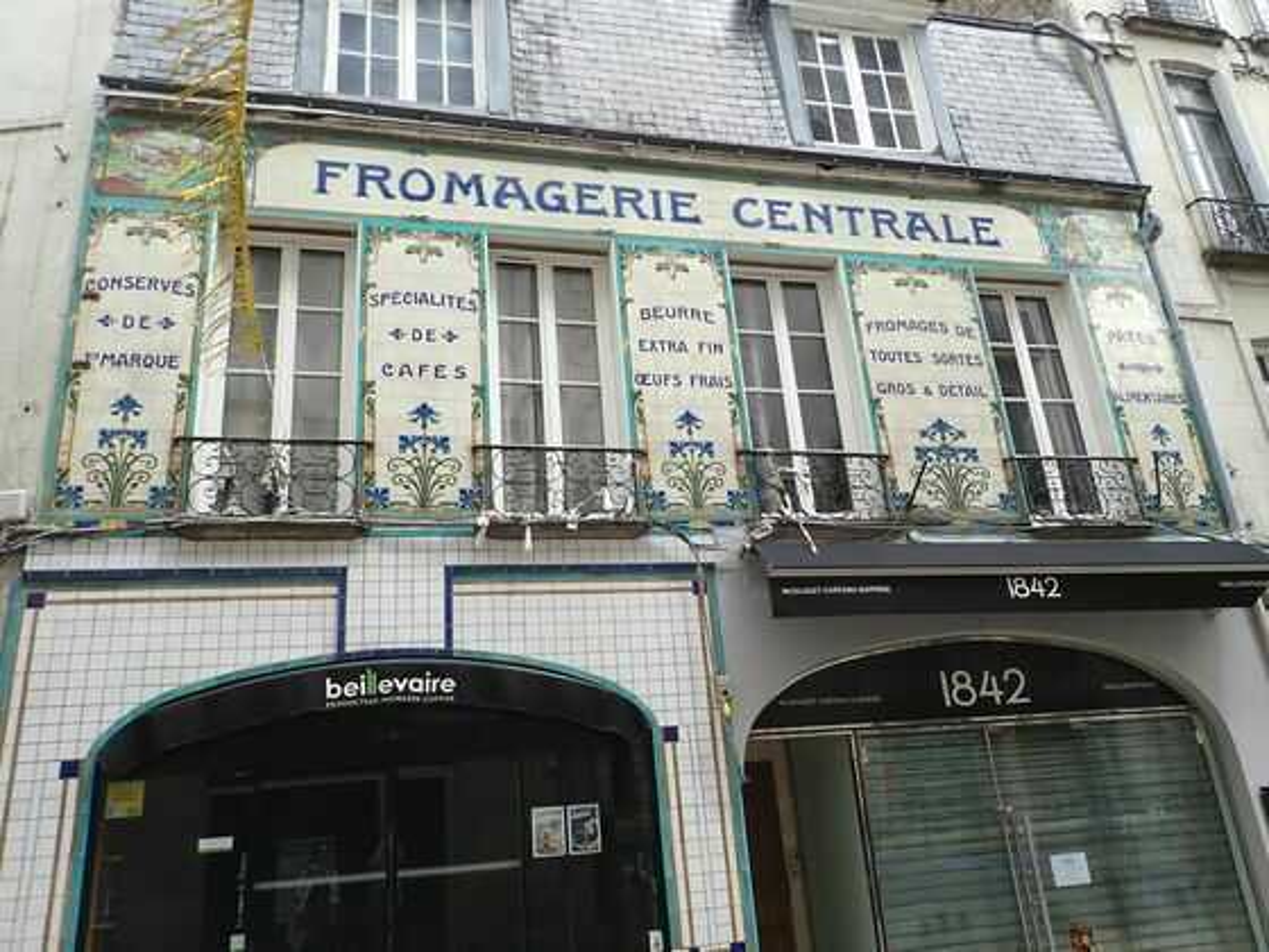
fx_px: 916
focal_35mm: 25
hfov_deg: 69.4
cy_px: 476
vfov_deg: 54.9
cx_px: 634
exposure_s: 1/500
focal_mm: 4.5
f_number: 2.8
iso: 100
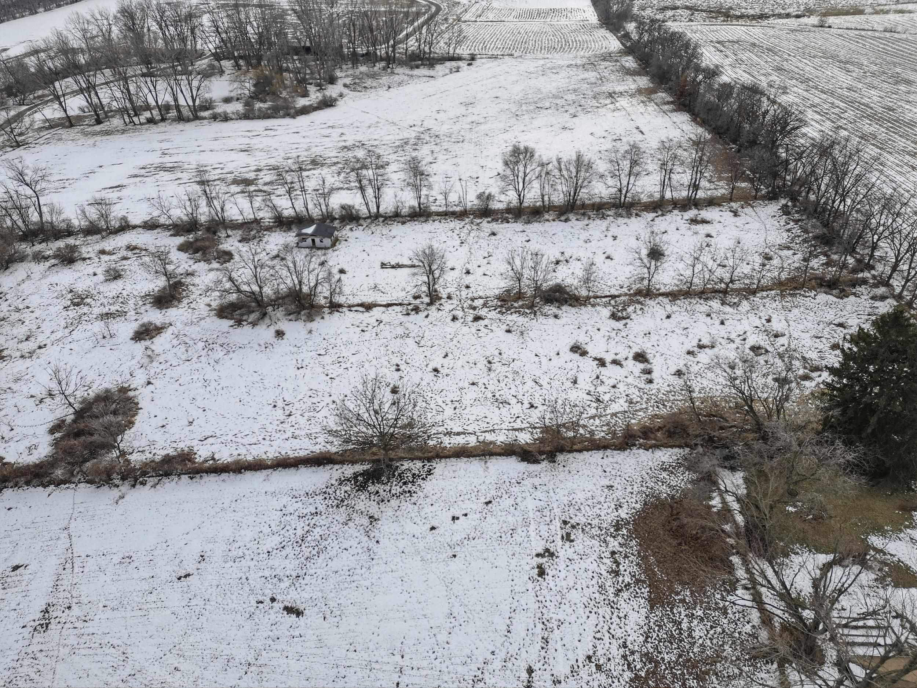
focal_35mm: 24
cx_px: 458
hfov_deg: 71.6
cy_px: 344
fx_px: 636
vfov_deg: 56.8
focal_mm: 6.7
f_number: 1.7
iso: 100
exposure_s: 1/6400
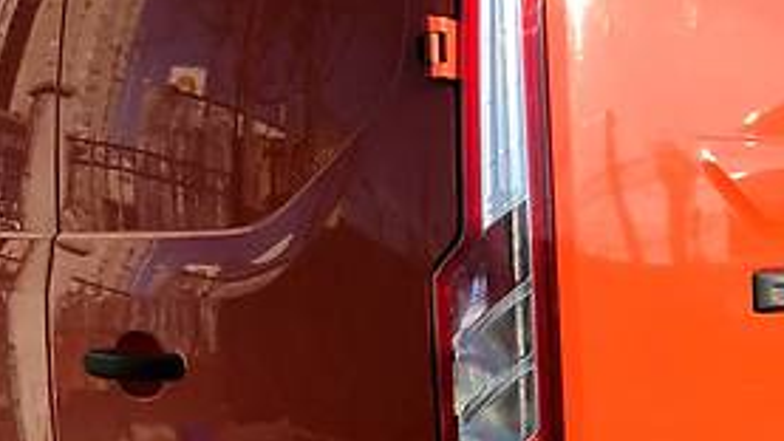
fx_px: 1830
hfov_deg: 22.9
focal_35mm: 88
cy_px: 319
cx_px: 832
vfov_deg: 13.7
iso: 20
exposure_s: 1/1429
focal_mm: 4
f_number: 1.8
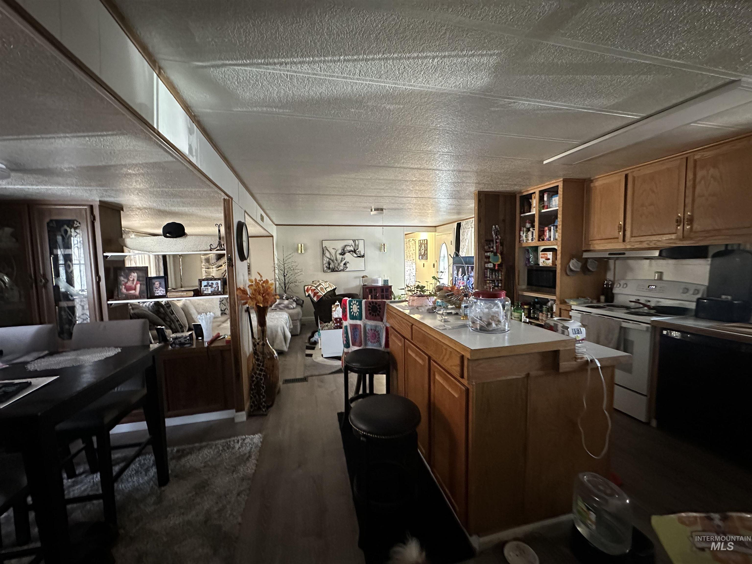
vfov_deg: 85.7
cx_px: 376
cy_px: 282
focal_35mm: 14
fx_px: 304
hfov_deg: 102.1
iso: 1000
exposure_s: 1/60
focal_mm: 2.22
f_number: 2.2
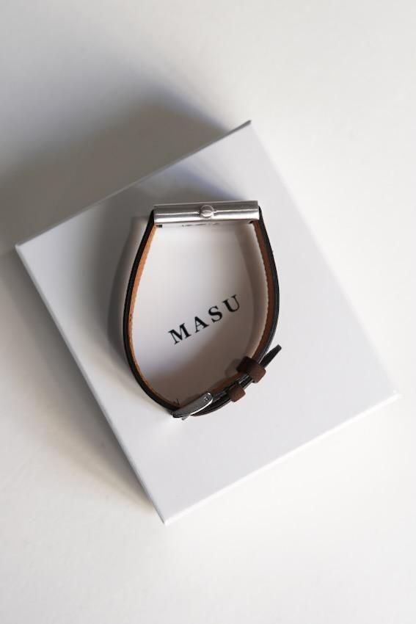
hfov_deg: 27.0
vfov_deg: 39.6
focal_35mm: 50
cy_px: 312
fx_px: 866
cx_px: 208
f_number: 3.5
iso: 1000
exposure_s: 1/100
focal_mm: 50
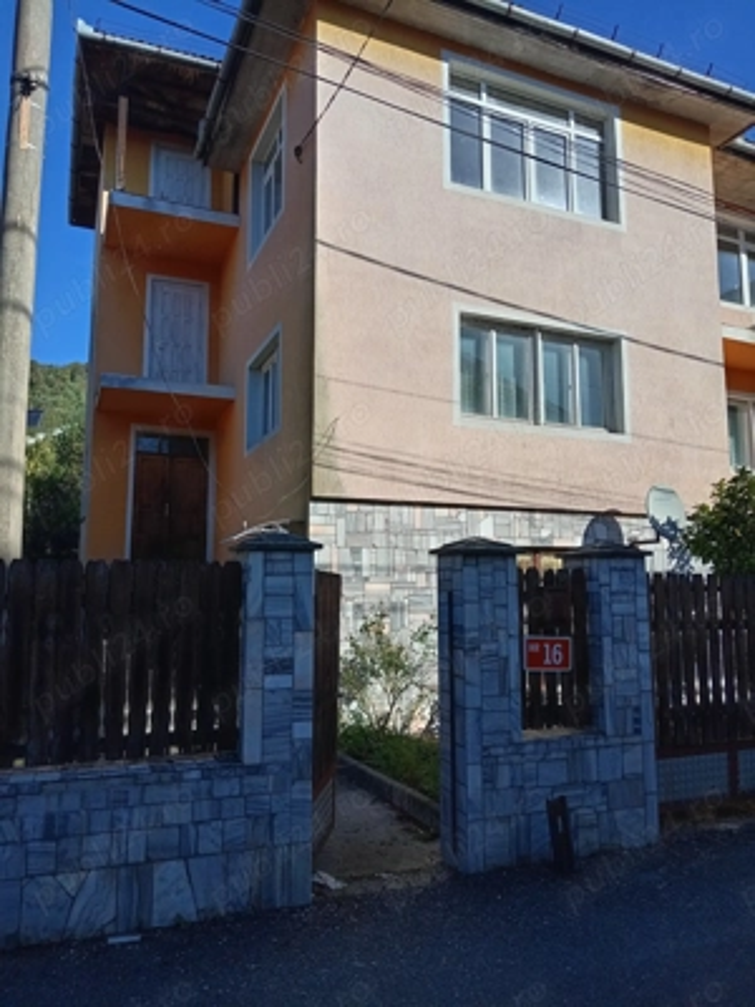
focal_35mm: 26
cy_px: 504
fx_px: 756
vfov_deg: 67.3
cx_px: 378
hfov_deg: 53.1
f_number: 1.8
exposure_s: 1/1560
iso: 100
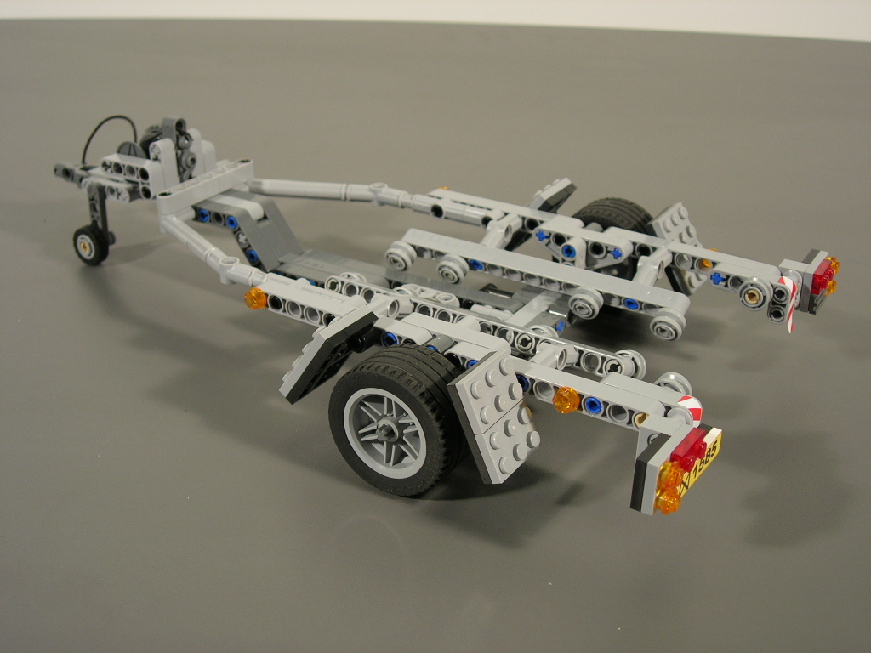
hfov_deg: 45.8
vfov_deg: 35.1
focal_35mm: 41
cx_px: 436
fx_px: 1032
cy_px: 326
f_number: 2.9
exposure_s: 1/24
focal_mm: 8.5
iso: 64
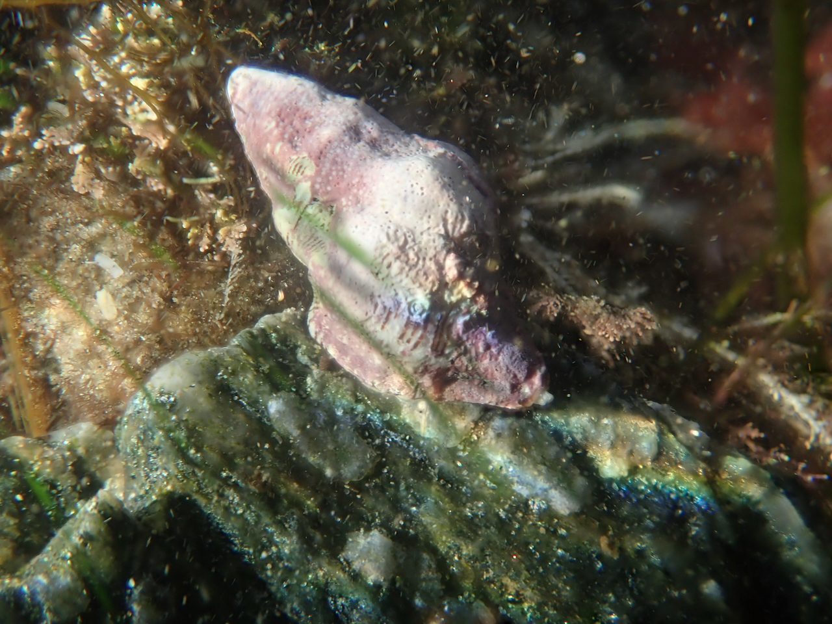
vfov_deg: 36.0
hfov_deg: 46.8
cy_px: 312
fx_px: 961
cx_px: 416
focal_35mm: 40
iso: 160
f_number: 4
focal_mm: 7.34
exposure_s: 1/160
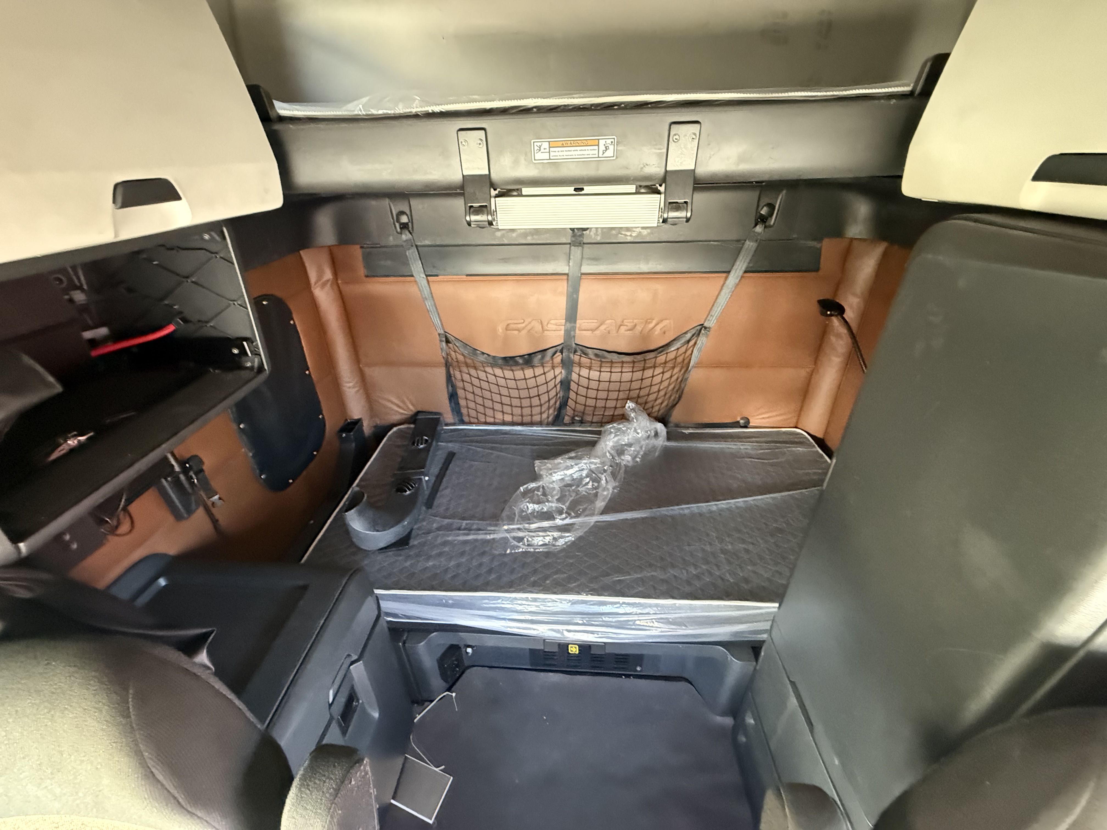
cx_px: 554
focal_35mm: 14
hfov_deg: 102.1
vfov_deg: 85.7
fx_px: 448
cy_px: 415
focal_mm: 2.22
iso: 1250
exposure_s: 1/47
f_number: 2.2
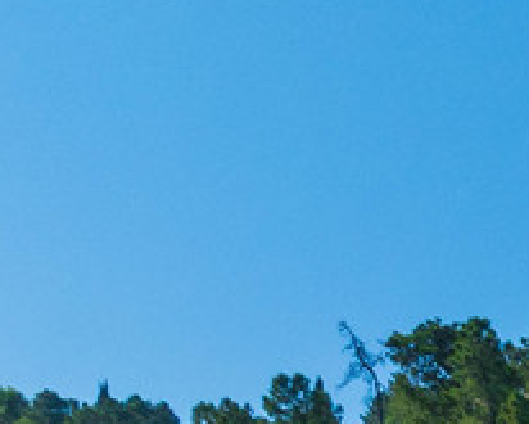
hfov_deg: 8.4
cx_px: 1736
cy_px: 1400
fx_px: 2851
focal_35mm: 182
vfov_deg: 7.3
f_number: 11
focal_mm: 12.3
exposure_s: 1/200
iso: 100
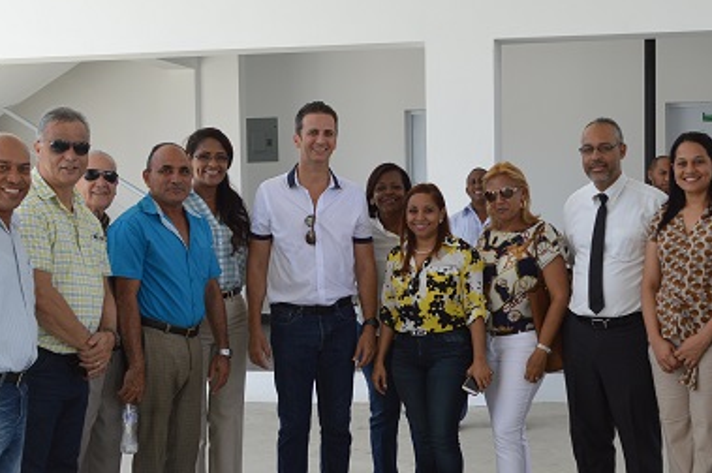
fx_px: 1225
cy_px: 280
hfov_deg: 32.4
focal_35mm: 62
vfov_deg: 21.8
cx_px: 406
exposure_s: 1/125
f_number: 5.6
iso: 180
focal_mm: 26
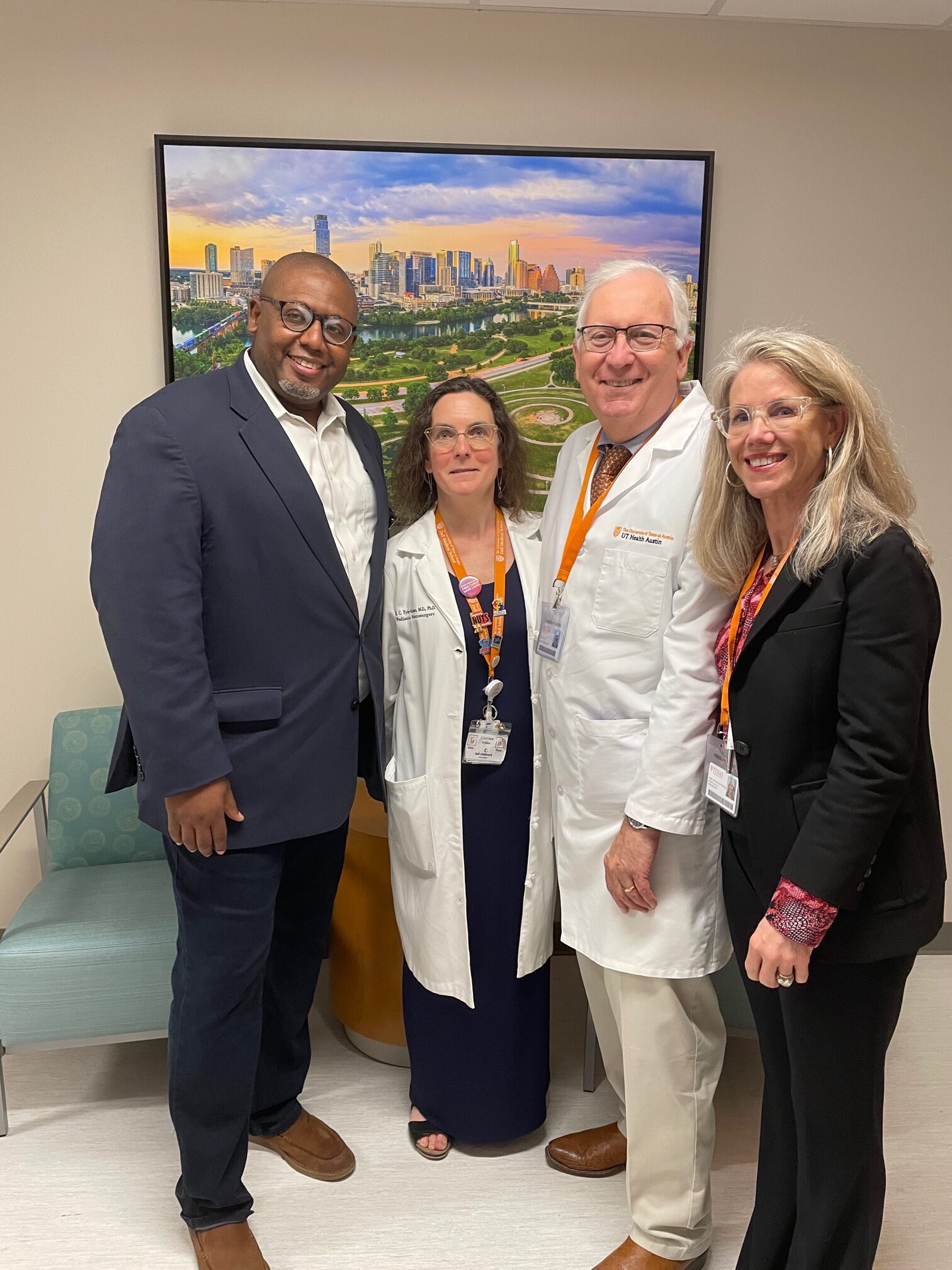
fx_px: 953
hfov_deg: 53.1
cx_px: 476
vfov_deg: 67.3
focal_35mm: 26
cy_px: 635
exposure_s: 1/60
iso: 160
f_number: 1.6
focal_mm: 4.2
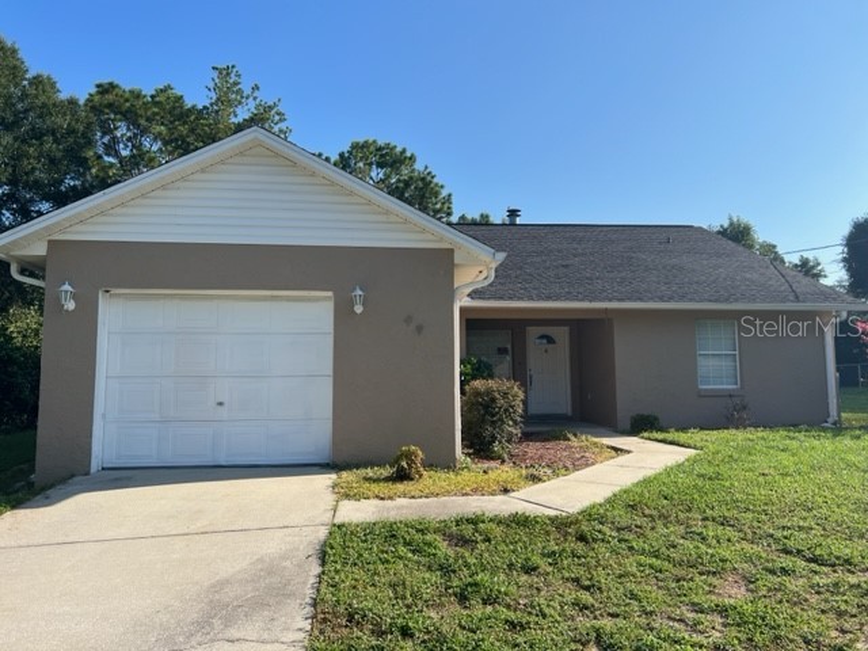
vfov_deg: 53.1
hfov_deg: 67.3
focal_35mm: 26
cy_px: 326
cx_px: 434
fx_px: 652
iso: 50
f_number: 1.5
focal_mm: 5.7
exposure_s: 1/3704
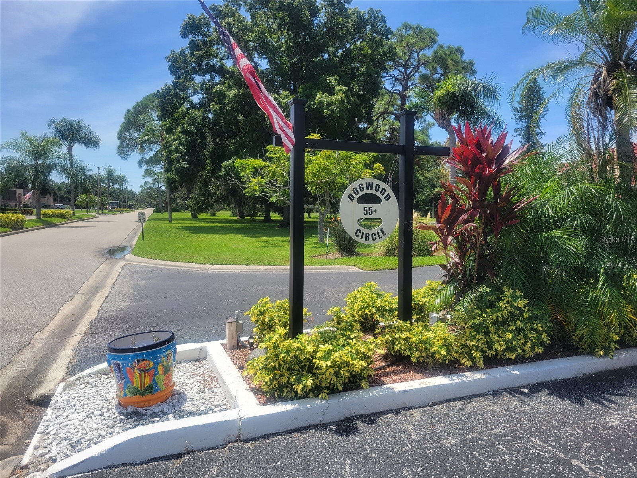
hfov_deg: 67.3
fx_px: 478
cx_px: 318
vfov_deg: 53.1
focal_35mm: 26
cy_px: 239
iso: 40
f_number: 1.8
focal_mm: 5.4
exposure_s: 1/1868
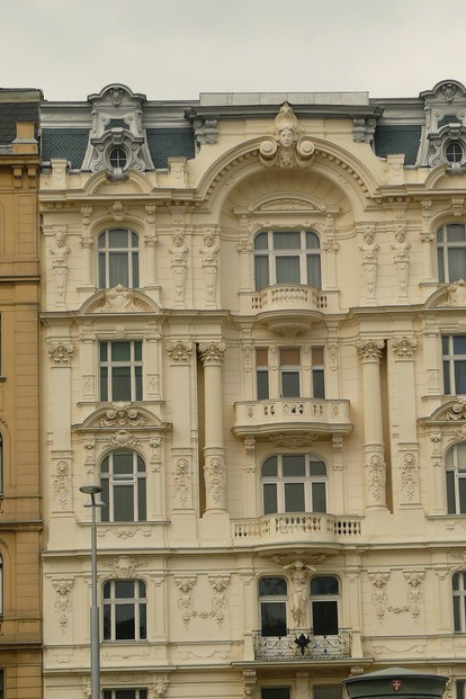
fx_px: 2291
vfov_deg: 17.3
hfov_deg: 11.6
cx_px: 301
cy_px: 377
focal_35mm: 118
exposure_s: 1/200
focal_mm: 19.8
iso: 100
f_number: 4.5
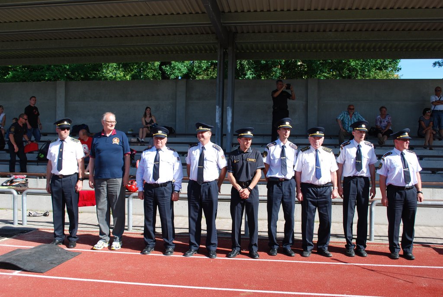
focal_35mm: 36
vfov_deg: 37.0
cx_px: 222
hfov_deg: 53.1
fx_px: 444
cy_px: 148
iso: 100
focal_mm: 24
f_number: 6.3
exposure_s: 1/160
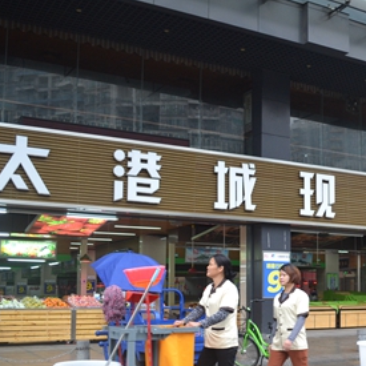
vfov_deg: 33.5
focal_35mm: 50
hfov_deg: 32.7
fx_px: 598
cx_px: 310
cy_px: 261
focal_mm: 18
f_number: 4
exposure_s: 1/60
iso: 400
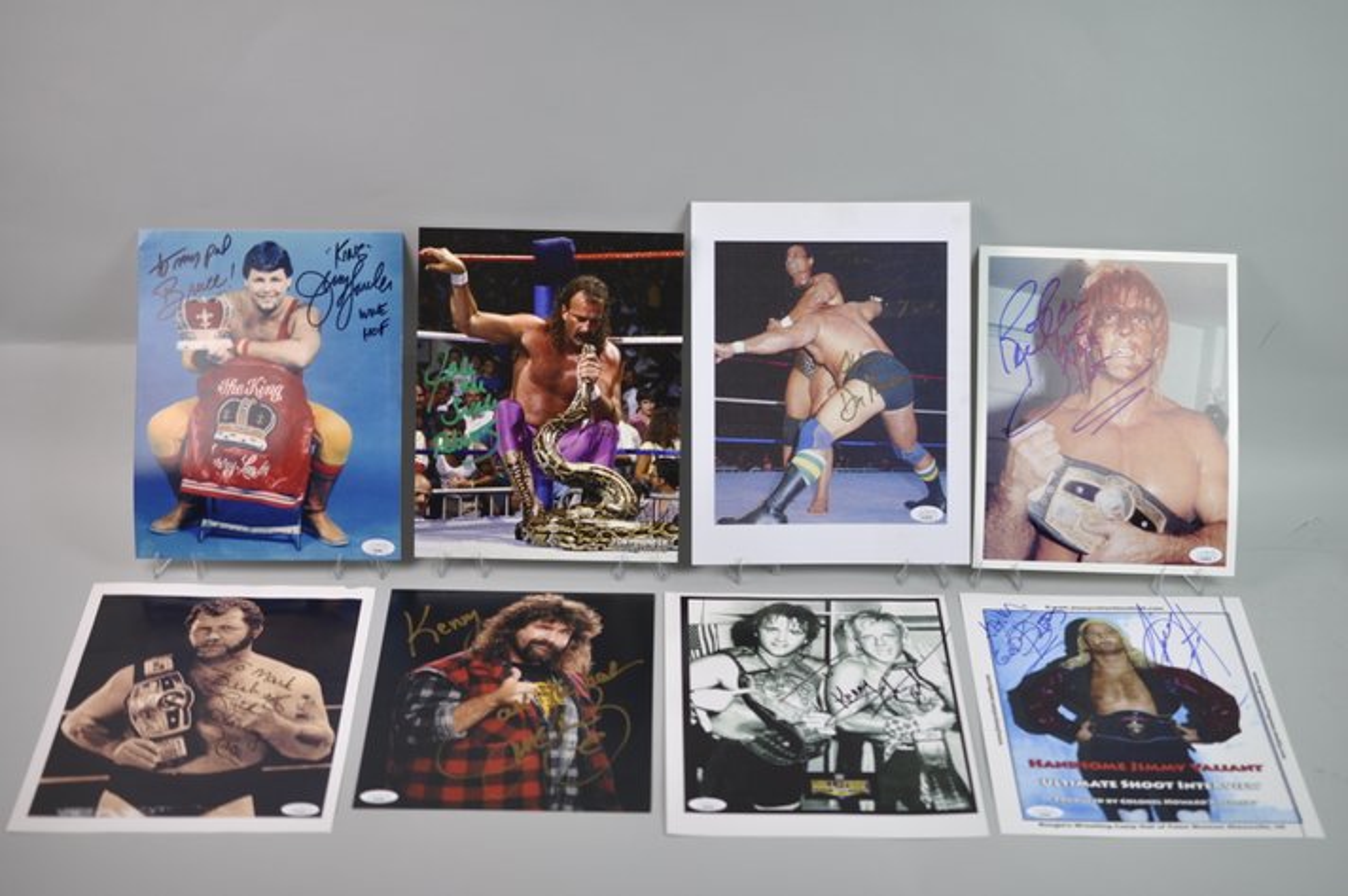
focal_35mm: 60
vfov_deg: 22.6
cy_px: 448
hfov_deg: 33.4
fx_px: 2244
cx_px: 674
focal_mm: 40
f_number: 3.2
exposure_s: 1/40
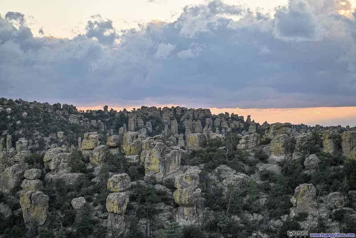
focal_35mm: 115
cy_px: 119
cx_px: 178
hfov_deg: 17.8
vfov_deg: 11.9
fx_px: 1138
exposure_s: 1/160
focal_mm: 115
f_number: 4
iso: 100
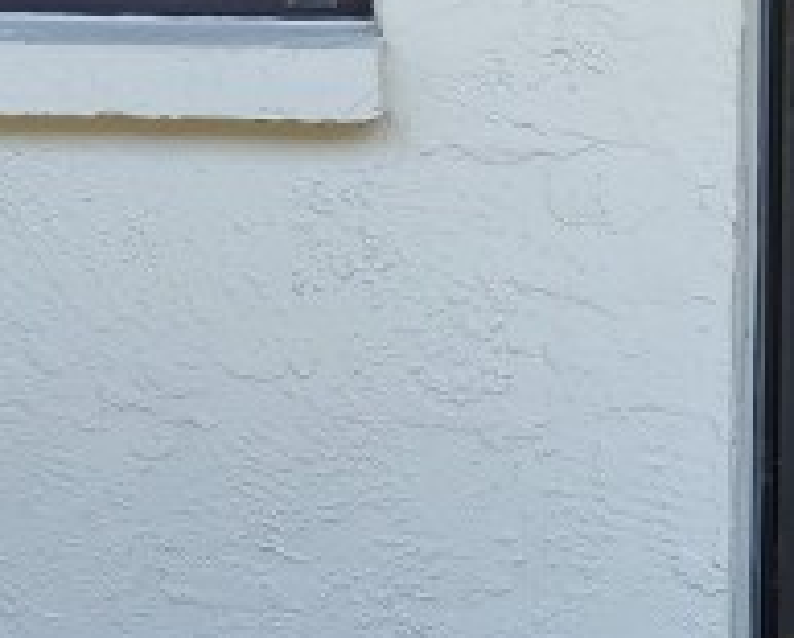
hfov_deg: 15.5
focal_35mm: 124
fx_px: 2918
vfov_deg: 12.1
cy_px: -189
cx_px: 551
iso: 50
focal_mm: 5
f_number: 1.8
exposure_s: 1/234
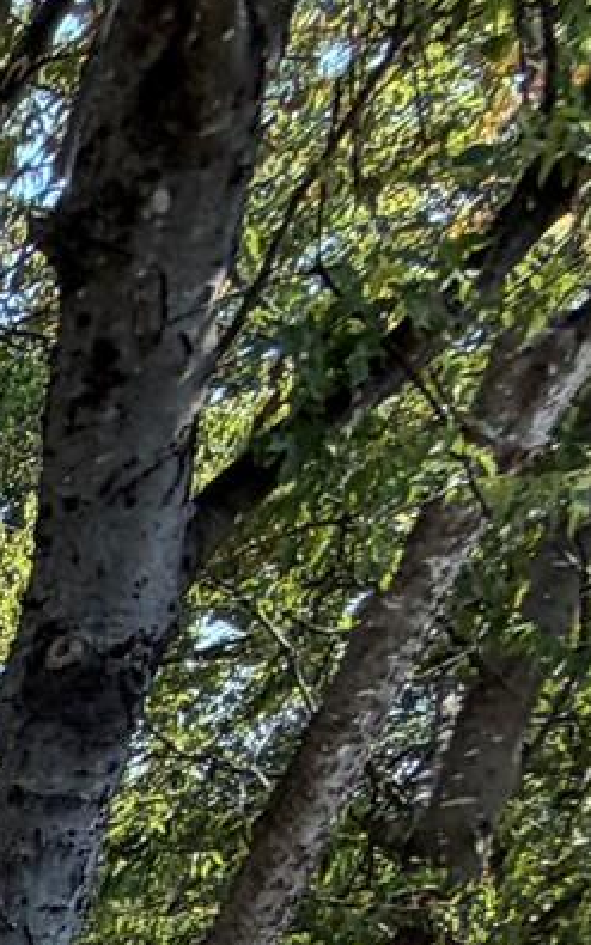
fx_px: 1984
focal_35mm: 77
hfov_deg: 9.6
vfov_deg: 19.0
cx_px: -1469
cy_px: 1785
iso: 40
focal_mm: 2.22
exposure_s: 1/230
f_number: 2.2
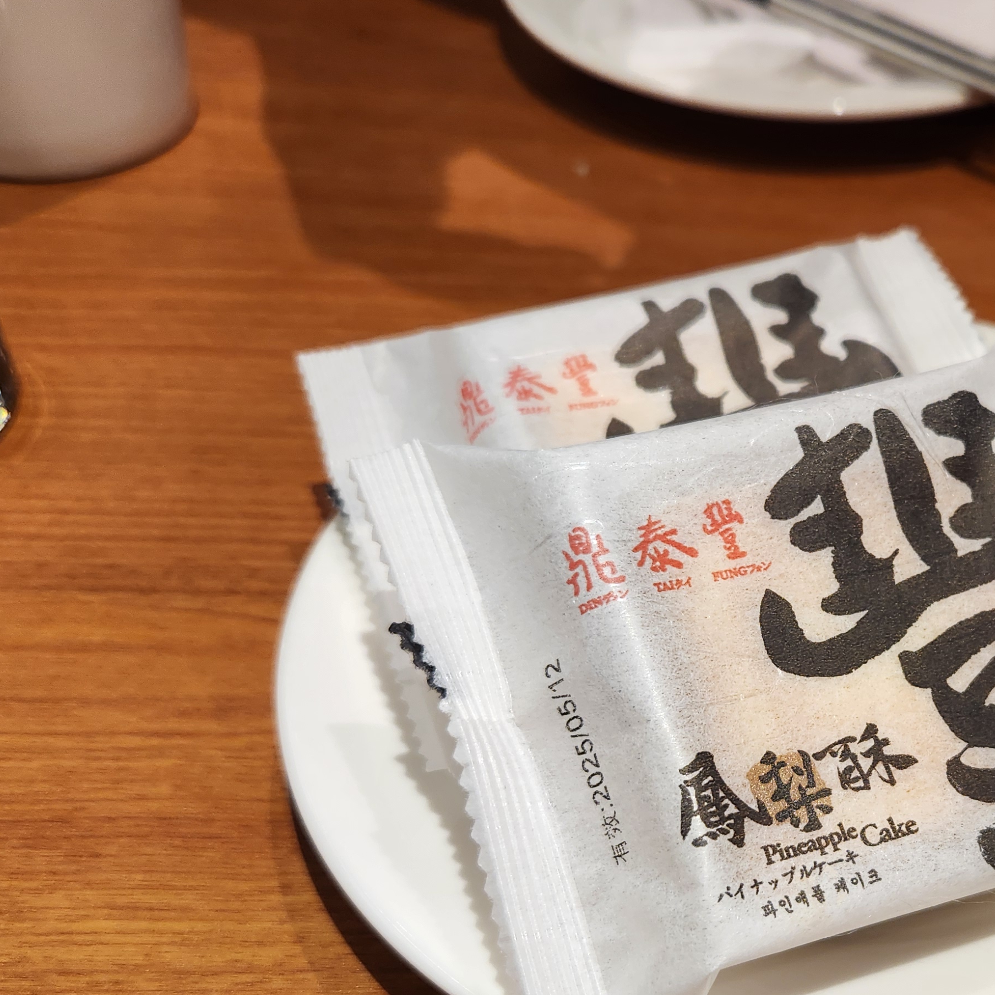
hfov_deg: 36.1
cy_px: 687
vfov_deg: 37.0
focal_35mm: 45
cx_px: 816
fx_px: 1463
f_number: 1.8
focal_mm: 5.4
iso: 125
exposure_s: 1/120
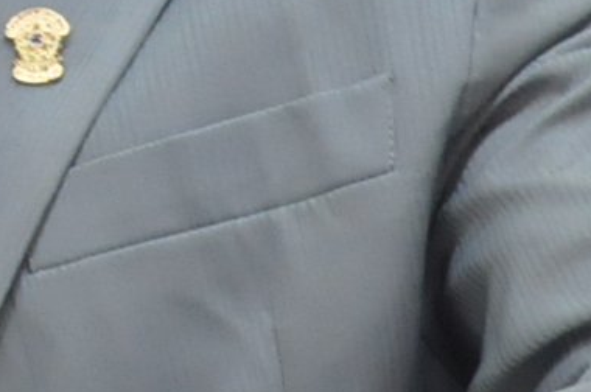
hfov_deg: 2.3
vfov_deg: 1.5
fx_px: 14567
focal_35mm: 889
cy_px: -432
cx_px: -303
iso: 2000
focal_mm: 105
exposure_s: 1/60
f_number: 5.6
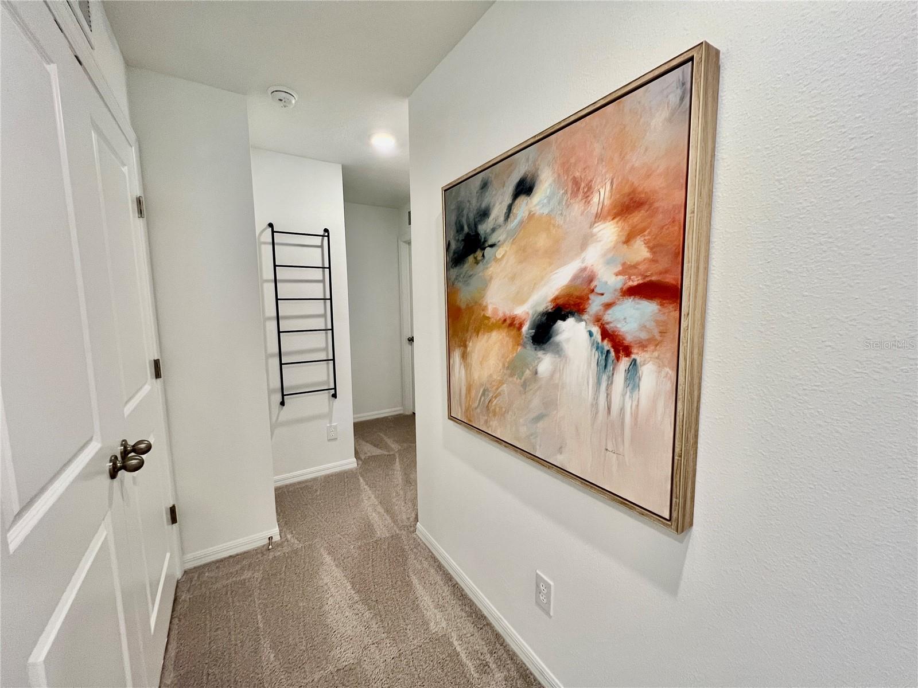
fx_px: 345
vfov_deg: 89.9
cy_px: 344
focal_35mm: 13
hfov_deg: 106.2
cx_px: 459
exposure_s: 1/120
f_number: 1.8
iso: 200
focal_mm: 1.57
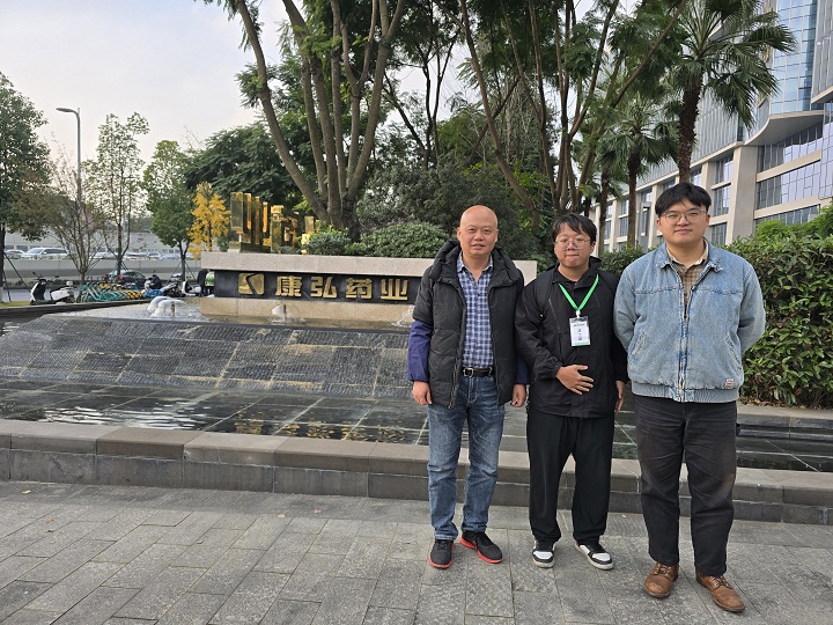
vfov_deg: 58.9
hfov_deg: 73.9
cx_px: 416
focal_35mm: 23
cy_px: 312
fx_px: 553
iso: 12
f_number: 1.7
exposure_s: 1/369
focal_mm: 6.3
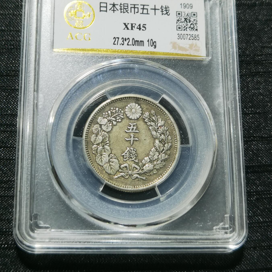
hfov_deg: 26.5
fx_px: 578
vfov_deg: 26.4
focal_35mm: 65
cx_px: 136
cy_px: 97
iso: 100
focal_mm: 6.67
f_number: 1.9
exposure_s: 1/100
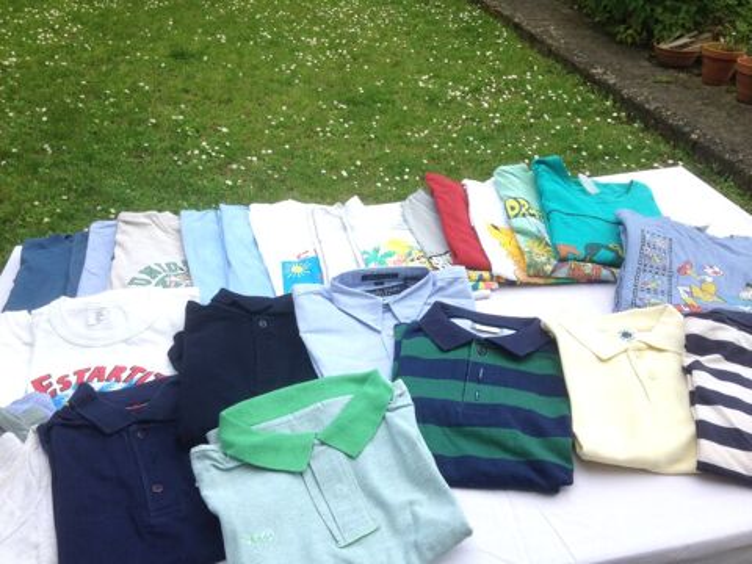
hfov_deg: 55.4
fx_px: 717
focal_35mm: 33
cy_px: 282
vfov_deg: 42.9
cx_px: 376
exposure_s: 1/430
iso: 50
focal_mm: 4.12
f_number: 2.4
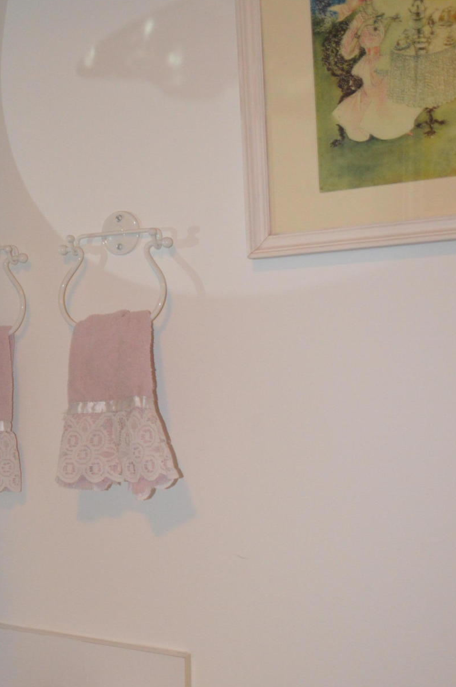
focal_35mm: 50
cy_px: 418
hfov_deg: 26.5
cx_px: 100
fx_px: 952
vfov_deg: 39.4
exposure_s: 1/60
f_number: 3.8
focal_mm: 20
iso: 1800
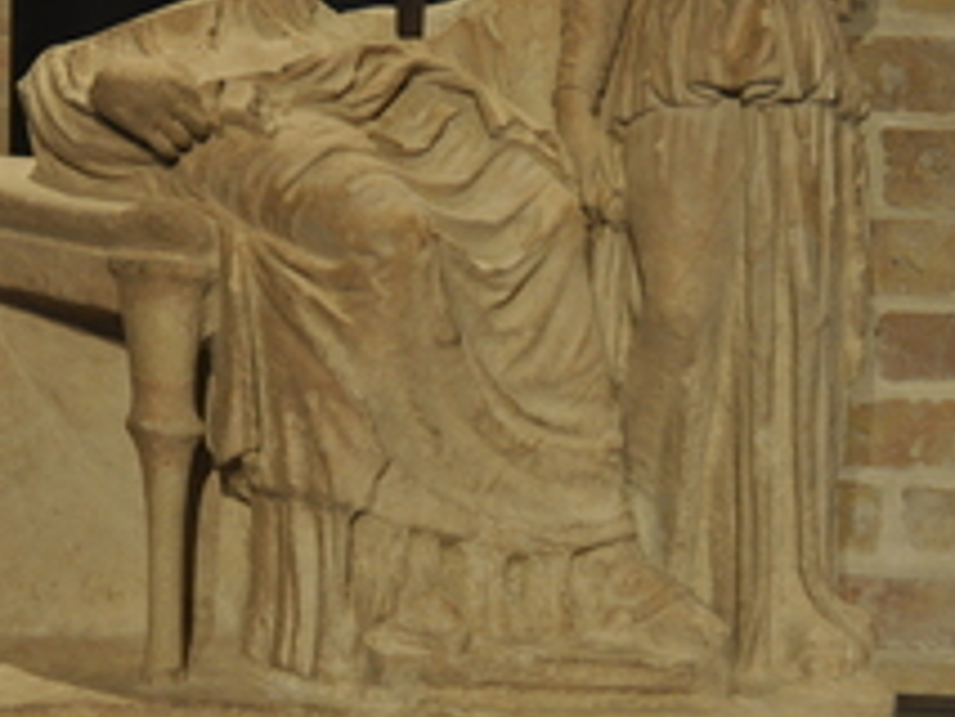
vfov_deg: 13.8
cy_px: 327
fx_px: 2954
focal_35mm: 107
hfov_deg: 18.4
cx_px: 399
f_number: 4.2
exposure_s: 1/60
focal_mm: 36
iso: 800
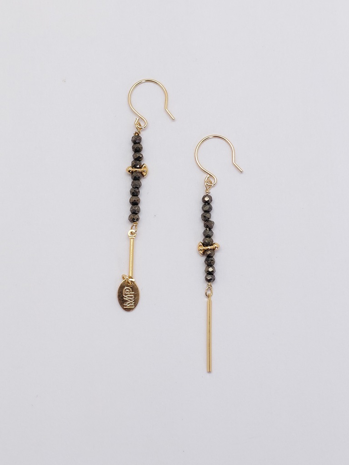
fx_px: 336
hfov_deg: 54.9
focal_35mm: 25
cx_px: 174
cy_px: 232
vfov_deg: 69.4
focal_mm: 4.69
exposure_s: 1/118
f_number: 1.8
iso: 32
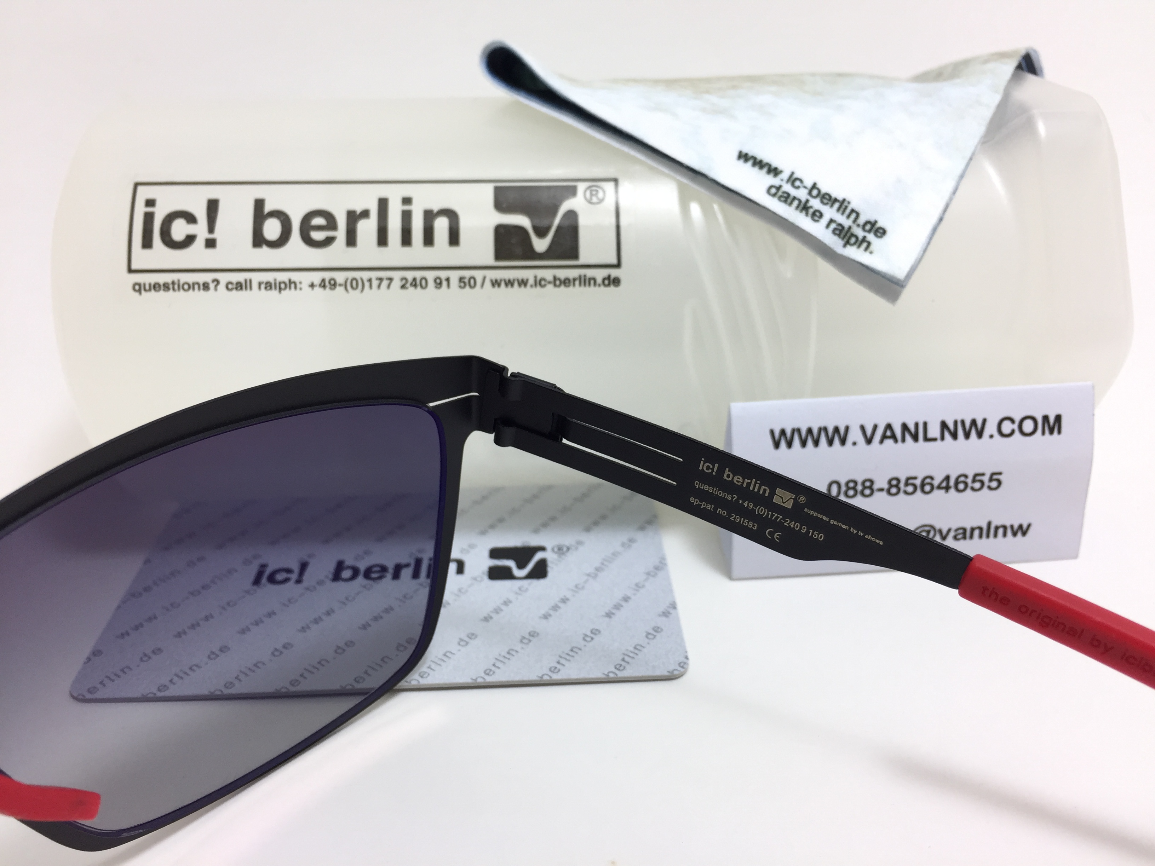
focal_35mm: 29
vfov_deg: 48.2
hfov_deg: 61.7
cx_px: 578
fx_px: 968
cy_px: 433
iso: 40
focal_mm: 4.15
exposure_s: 1/100
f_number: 2.2
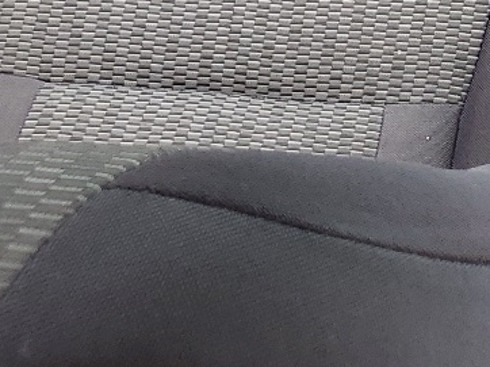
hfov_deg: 15.7
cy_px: -395
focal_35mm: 115
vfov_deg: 11.4
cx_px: 738
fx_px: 1627
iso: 50
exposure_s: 1/222
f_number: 1.5
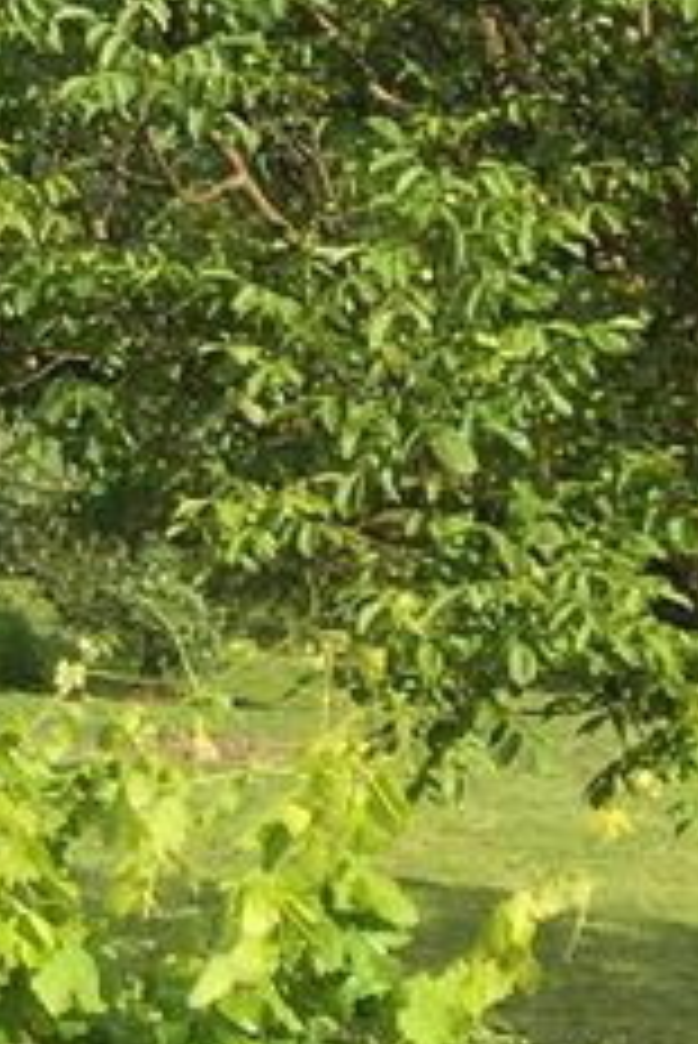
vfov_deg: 9.9
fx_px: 6040
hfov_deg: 5.3
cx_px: -2598
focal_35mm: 208
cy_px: 238
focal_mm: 4.15
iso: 25
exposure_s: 1/905
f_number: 2.2
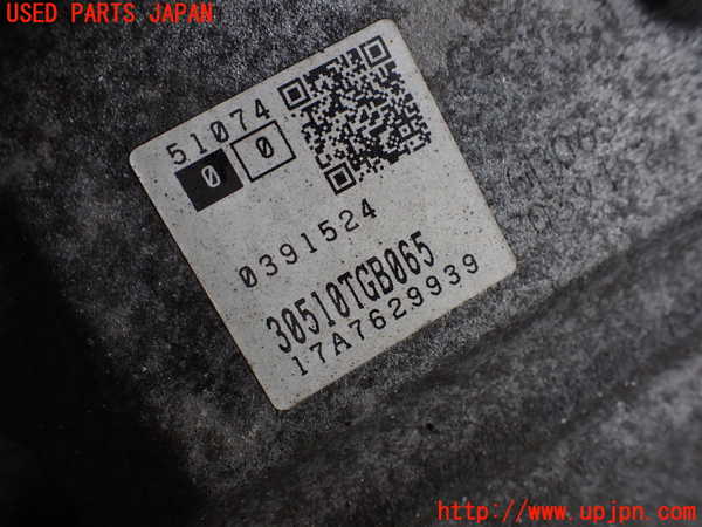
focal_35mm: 30
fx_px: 608
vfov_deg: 46.8
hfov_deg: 60.0
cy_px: 264
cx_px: 351
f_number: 2.3
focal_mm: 5.4
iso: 160
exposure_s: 1/125
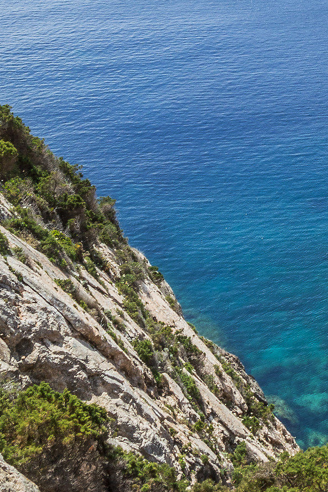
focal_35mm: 73
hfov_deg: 17.8
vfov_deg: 26.2
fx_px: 999
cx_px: 389
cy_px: -6
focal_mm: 18
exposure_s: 1/125
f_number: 16
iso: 200
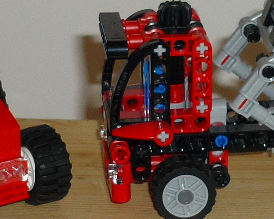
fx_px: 1606
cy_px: 94
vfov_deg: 7.8
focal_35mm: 198
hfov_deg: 9.7
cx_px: 163
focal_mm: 7.8
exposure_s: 1/40
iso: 100
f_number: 3.1
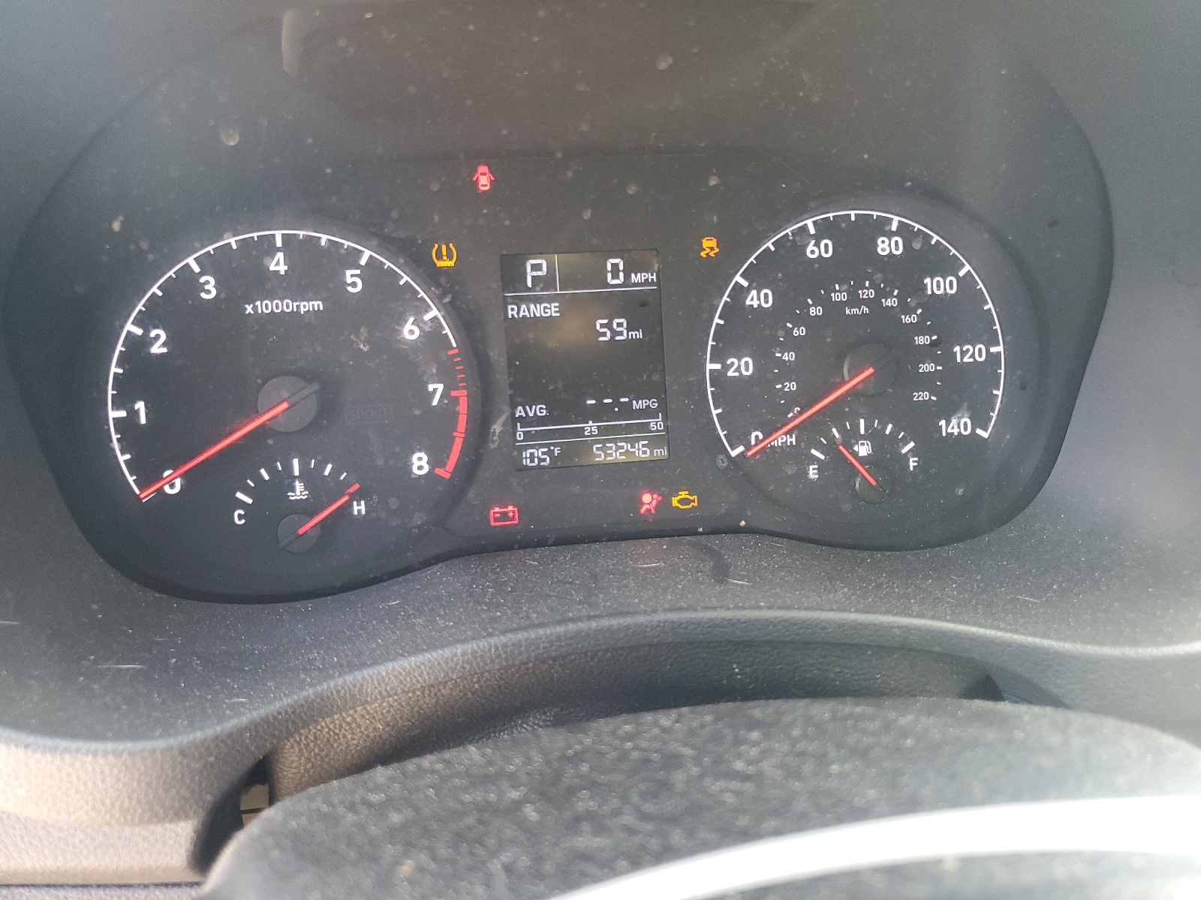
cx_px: 600
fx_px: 902
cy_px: 450
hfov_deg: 67.3
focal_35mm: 26
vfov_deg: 53.1
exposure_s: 1/60.2
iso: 109
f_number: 1.5
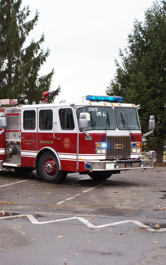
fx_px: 500
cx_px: -13
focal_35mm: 69
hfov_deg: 18.2
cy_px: 132
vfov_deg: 29.8
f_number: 5.6
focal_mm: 30
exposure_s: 1/80
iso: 100
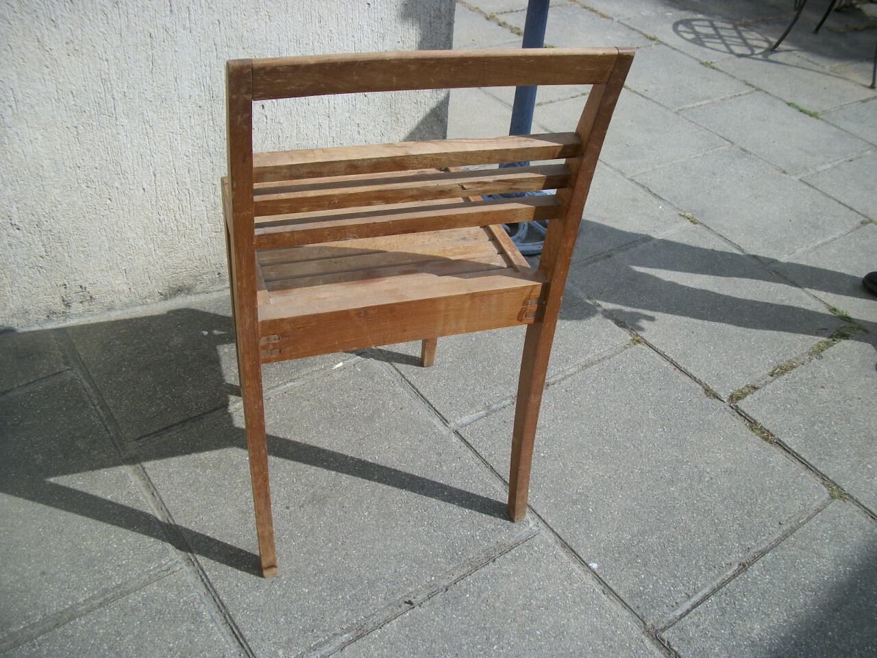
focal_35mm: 32
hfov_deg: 56.8
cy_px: 329
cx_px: 438
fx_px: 811
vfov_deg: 44.2
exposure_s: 1/250
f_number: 8.8
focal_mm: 5.7
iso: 80
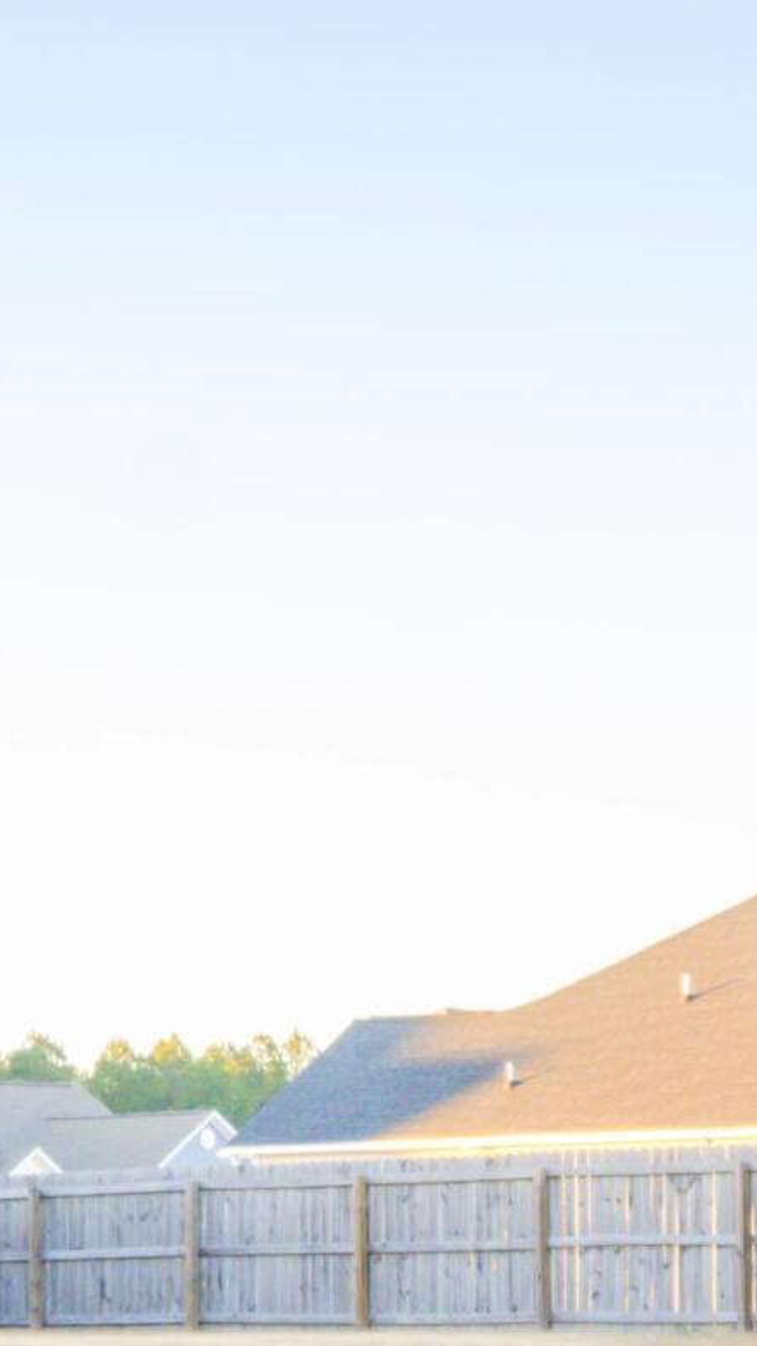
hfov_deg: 10.1
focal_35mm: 120
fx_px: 4282
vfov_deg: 17.6
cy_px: 1227
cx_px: 182
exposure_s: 1/60
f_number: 6.3
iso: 200
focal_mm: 20
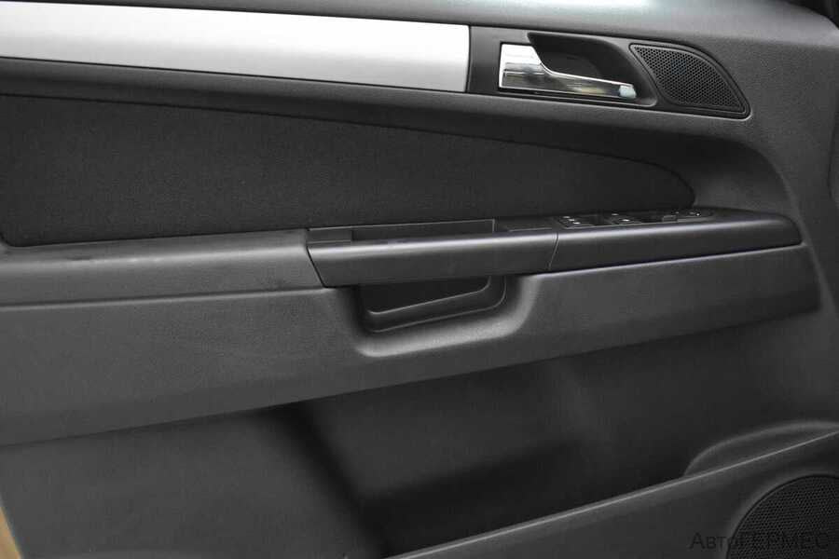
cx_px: 420
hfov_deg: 42.3
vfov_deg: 28.9
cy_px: 280
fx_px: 1084
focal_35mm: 46
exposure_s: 1/50
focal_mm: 31
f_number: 4.2
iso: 4000
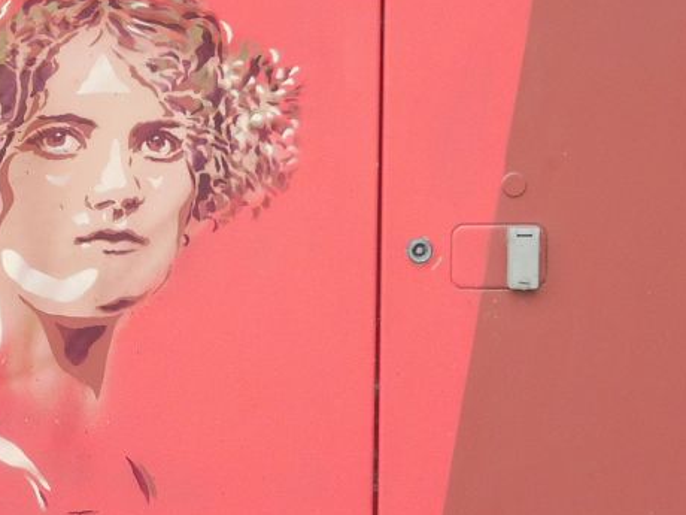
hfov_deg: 7.7
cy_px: 139
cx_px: 406
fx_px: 5073
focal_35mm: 256
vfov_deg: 5.8
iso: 125
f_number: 5.3
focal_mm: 20.6
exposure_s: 1/60
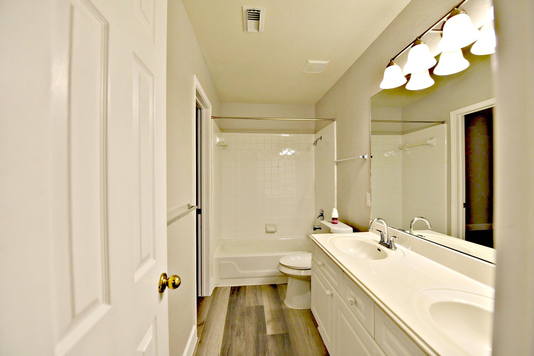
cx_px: 267
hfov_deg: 104.2
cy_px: 178
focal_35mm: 14
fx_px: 208
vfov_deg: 81.3
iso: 400
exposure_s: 1/100
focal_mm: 14
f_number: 5
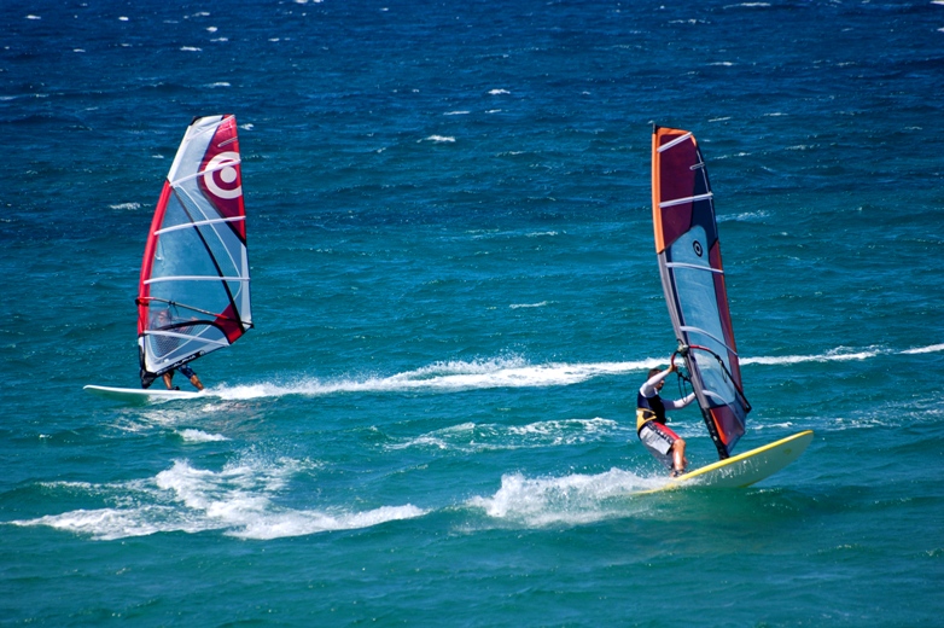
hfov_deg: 5.1
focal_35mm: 405
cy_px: 314
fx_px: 10611
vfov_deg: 3.4
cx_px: 472
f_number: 5.6
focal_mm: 270
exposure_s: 1/1000
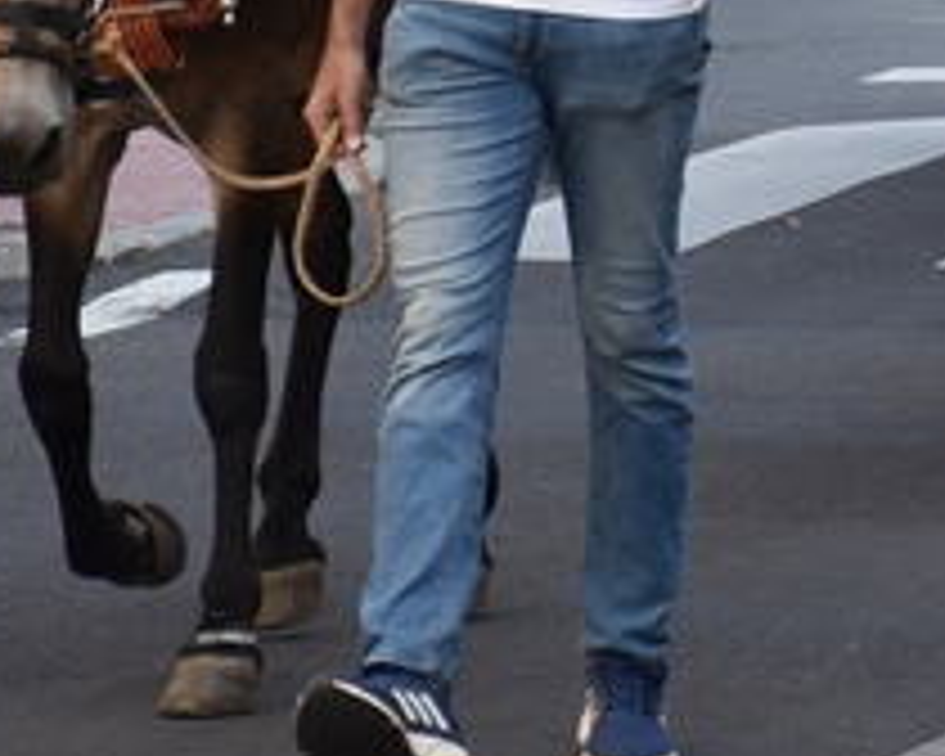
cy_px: -486
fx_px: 13481
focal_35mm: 482
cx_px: 1746
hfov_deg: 4.0
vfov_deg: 3.2
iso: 100
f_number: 5.3
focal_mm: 80
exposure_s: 1/160
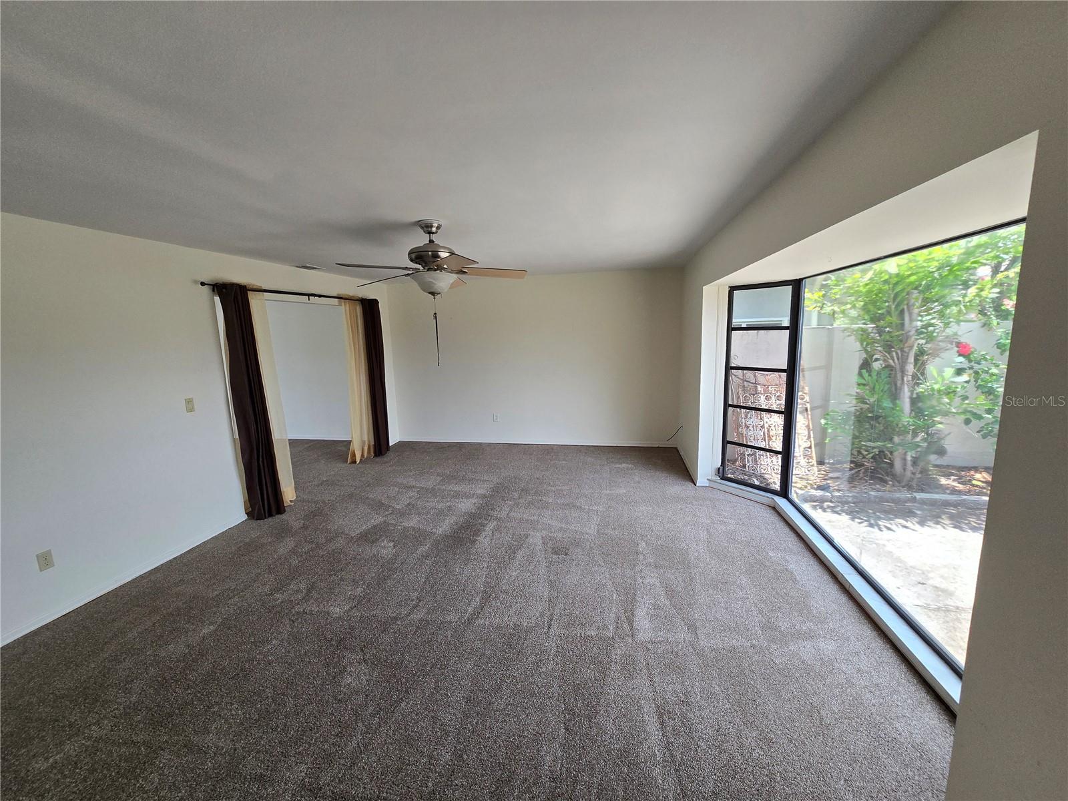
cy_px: 400
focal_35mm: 13
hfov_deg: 106.2
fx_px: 401
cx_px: 534
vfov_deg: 89.9
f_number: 2.2
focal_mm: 2.2
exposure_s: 1/120
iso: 100
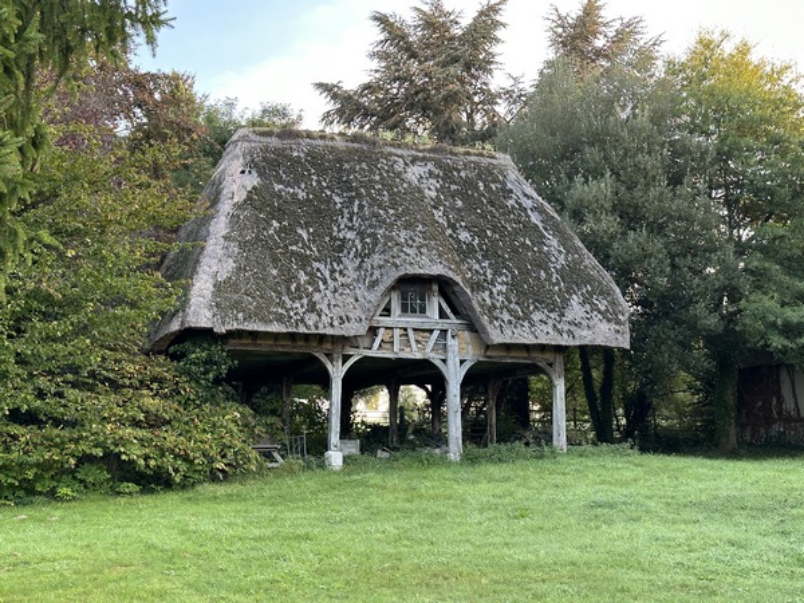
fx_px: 1115
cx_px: 402
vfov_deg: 30.3
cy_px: 302
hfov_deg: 39.7
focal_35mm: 48
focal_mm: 6.86
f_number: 1.78
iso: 80
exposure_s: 1/96
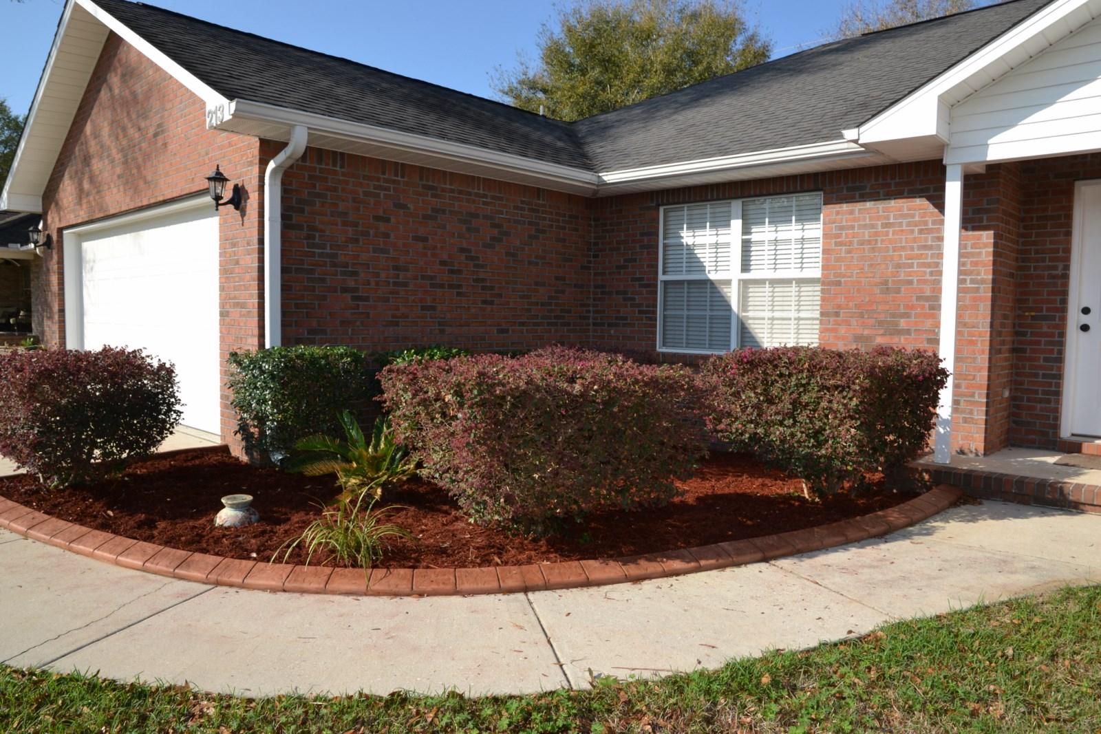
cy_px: 367
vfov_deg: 53.1
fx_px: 734
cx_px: 550
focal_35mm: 24
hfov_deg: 73.7
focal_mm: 16
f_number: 8
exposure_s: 1/200
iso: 100
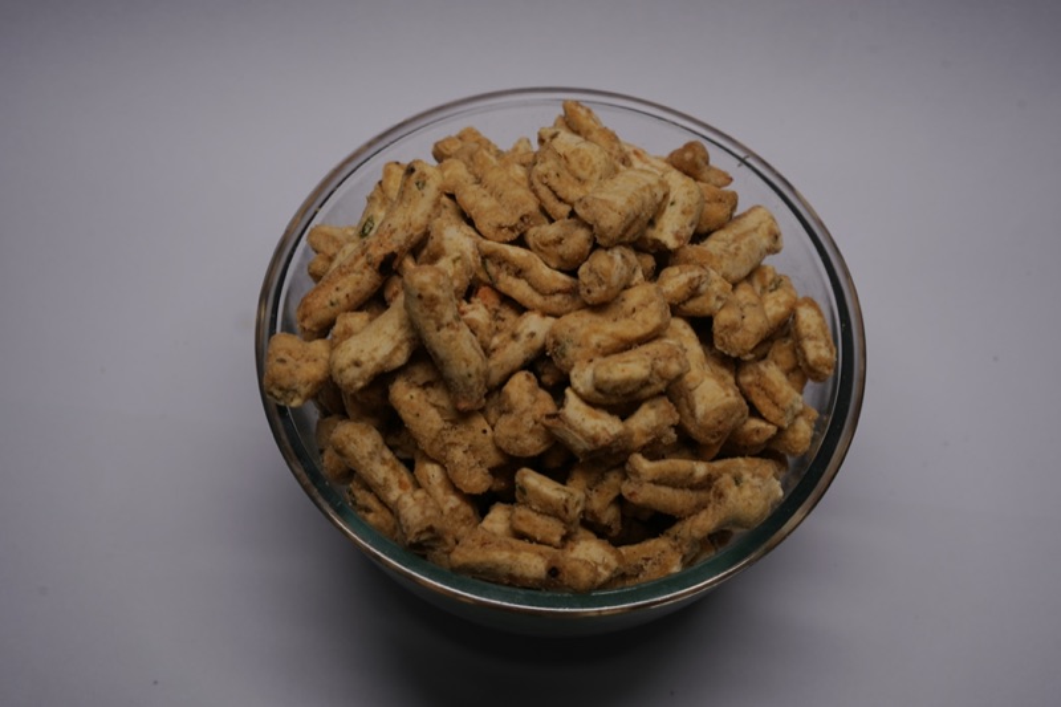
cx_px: 530
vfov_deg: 24.6
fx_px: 1621
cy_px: 354
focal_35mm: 55
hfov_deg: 36.3
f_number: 8
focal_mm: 55
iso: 400
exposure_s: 1/200
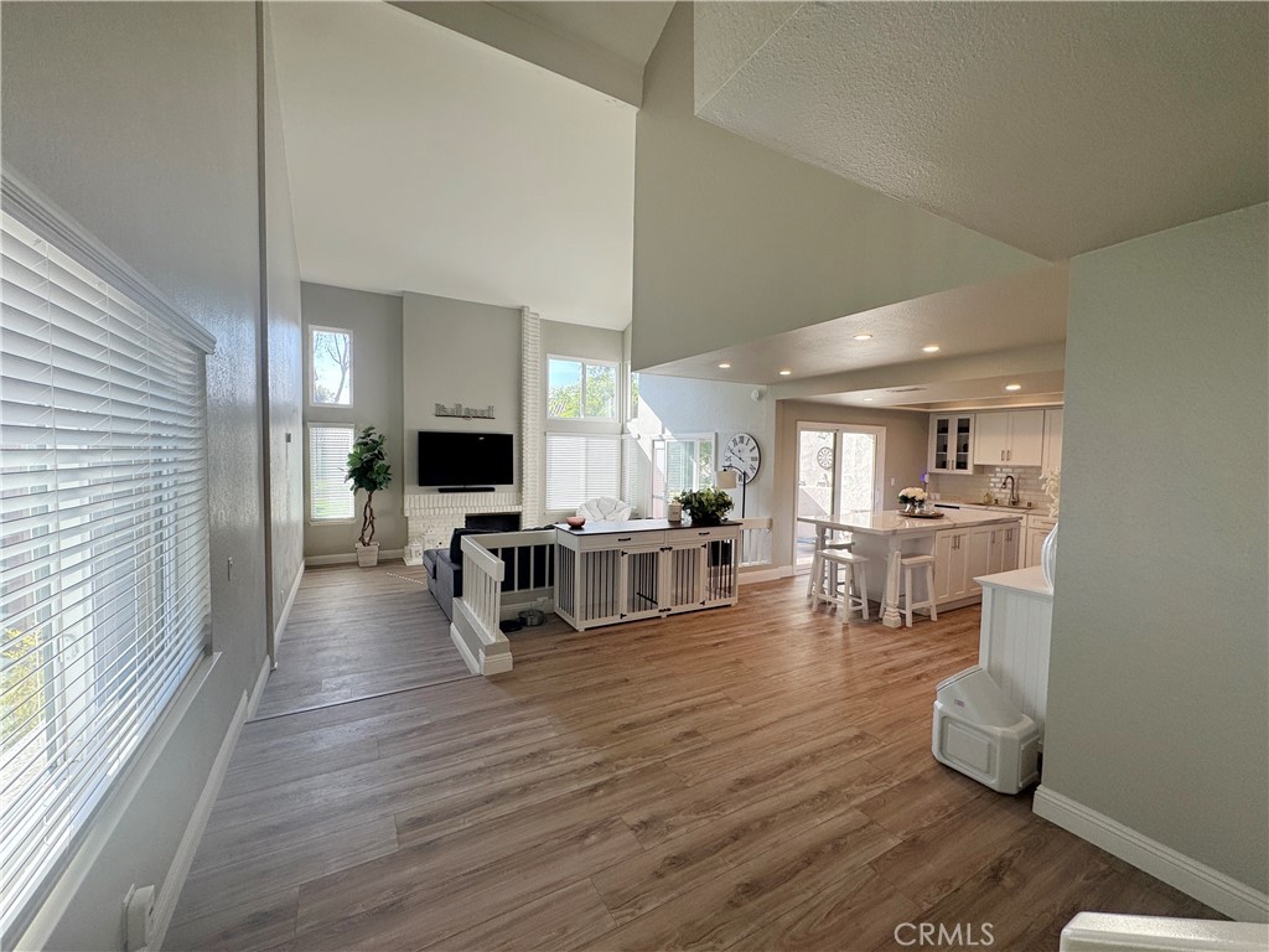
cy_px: 476
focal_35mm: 14
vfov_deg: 85.7
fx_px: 513
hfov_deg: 102.1
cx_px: 634
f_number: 2.2
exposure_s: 1/162
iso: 40
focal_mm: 2.22
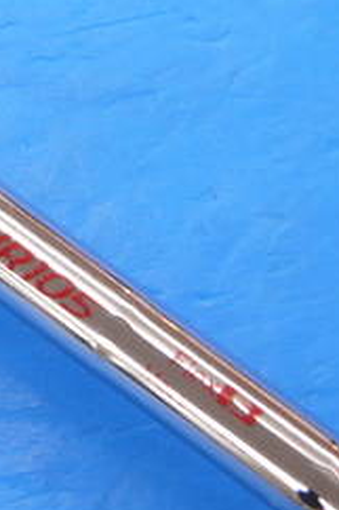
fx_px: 3267
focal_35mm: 231
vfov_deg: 8.9
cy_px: 84
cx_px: -137
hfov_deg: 5.9
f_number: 5.6
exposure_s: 1/80
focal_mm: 42
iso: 500
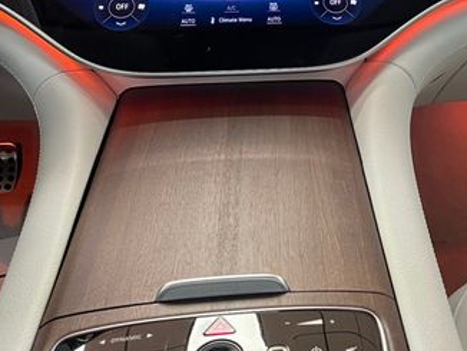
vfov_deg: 27.5
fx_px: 689
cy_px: 32
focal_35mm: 51
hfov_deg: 36.5
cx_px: 355
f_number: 1.6
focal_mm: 4.2
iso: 250
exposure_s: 1/54
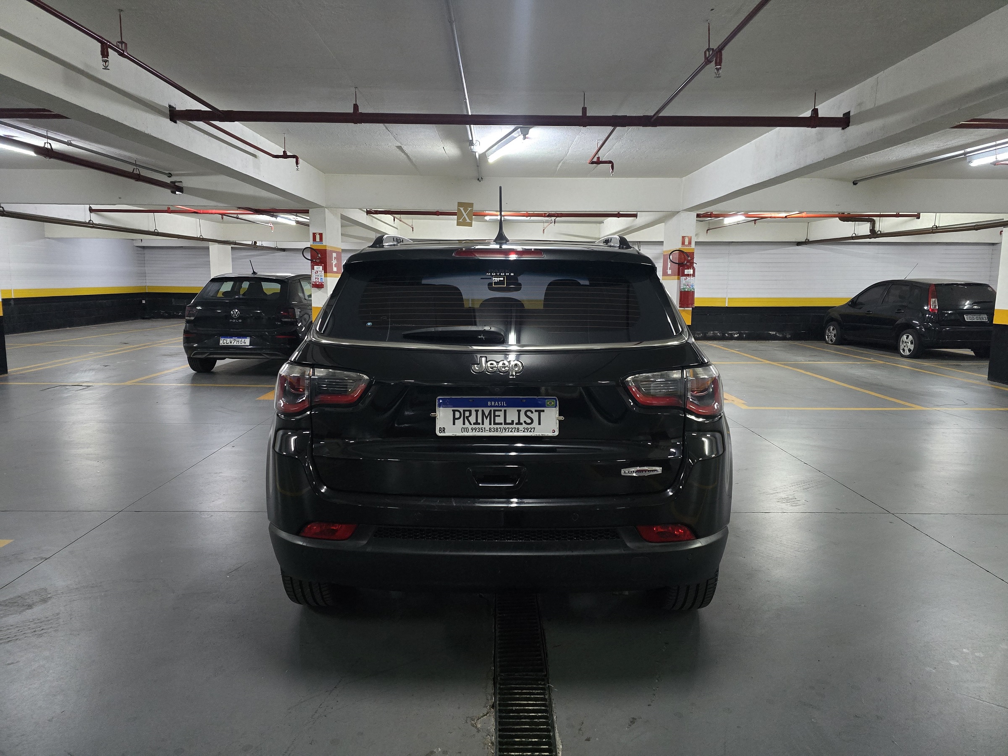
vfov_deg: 58.9
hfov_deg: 73.9
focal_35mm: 23
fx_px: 670
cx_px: 504
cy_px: 378
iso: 2000
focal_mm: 6.3
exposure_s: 1/60
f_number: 1.7
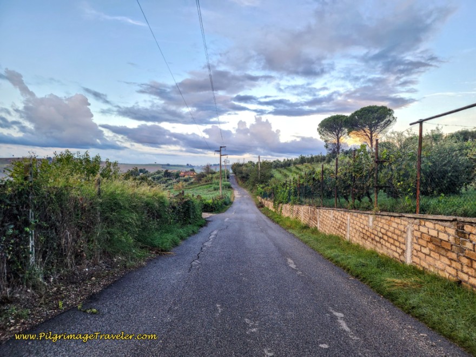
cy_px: 178
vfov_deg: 58.9
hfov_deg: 73.9
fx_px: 316
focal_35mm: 23
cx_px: 238
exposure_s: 1/180
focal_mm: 6.4
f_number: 1.8
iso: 40
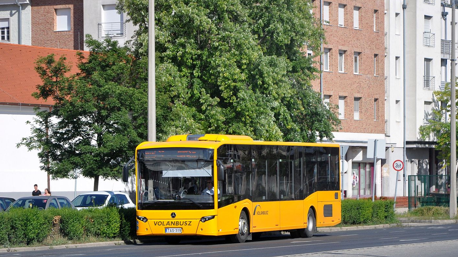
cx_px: 229
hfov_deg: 13.0
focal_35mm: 166
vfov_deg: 7.3
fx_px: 2010
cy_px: 145
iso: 400
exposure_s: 1/1600
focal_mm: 105
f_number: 5.6
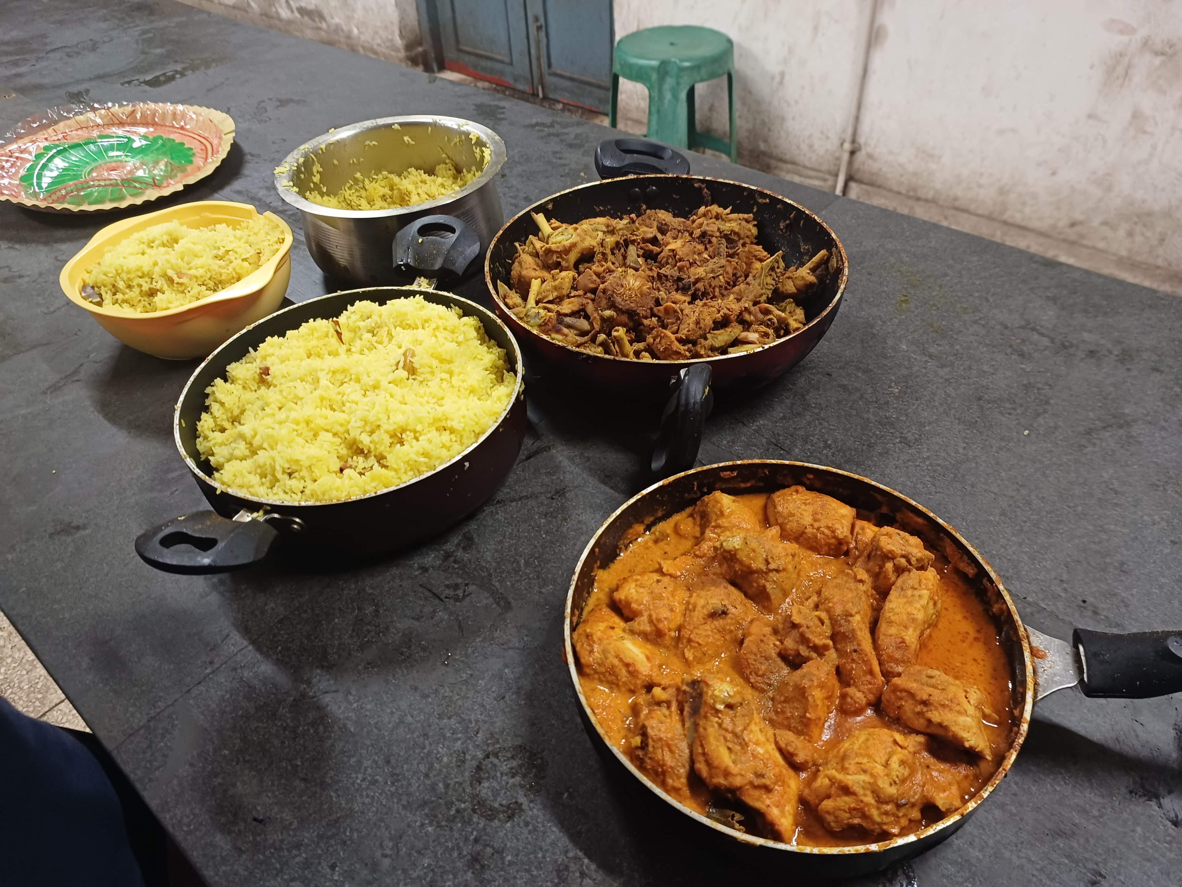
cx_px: 591
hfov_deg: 73.9
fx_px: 785
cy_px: 444
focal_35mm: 23
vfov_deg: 58.9
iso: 400
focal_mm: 5.06
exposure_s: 1/20
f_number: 1.8
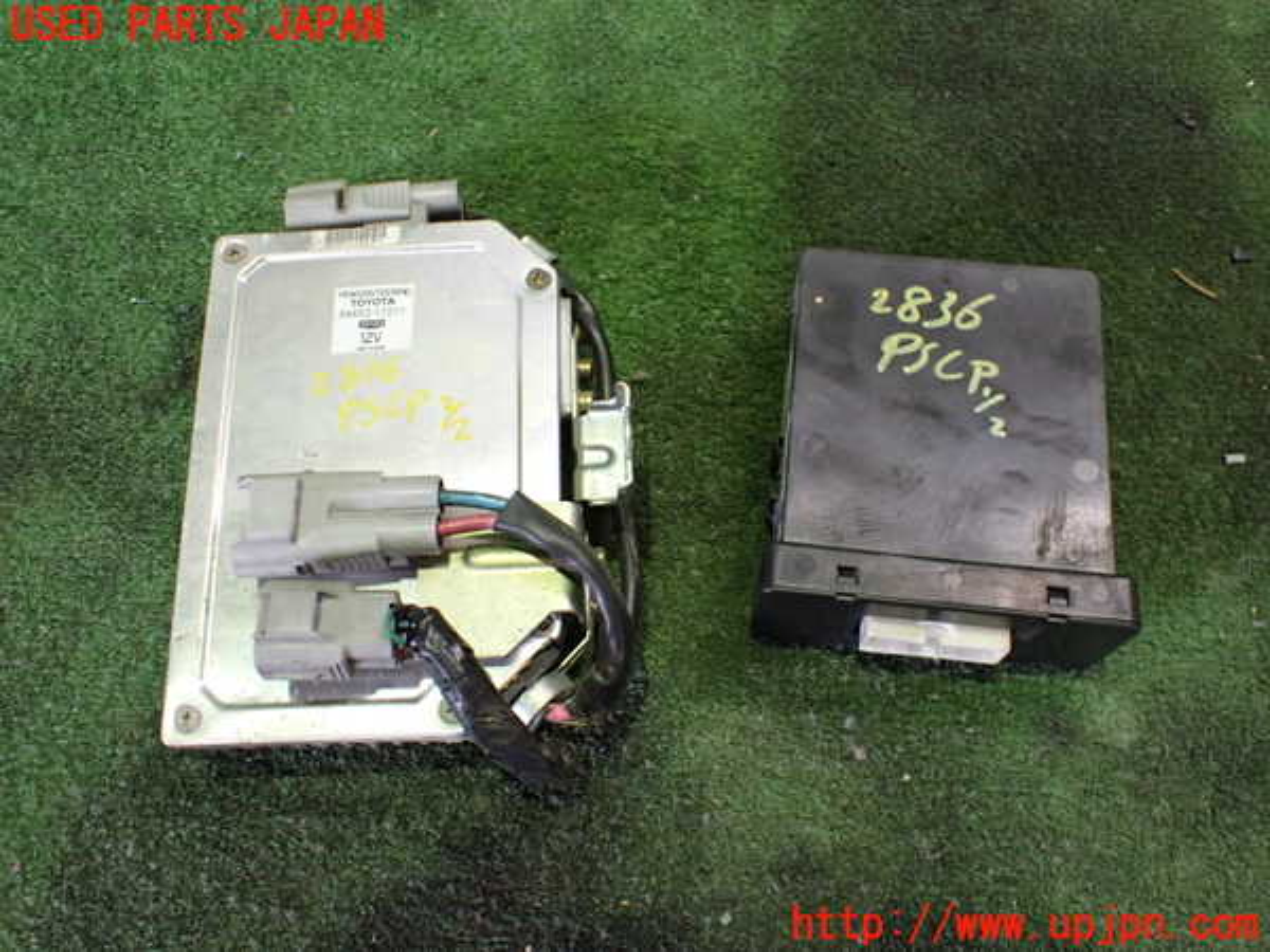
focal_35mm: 30
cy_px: 476
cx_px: 635
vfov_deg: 46.8
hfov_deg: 60.0
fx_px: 1101
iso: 800
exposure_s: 1/60
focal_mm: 5.4
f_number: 2.3
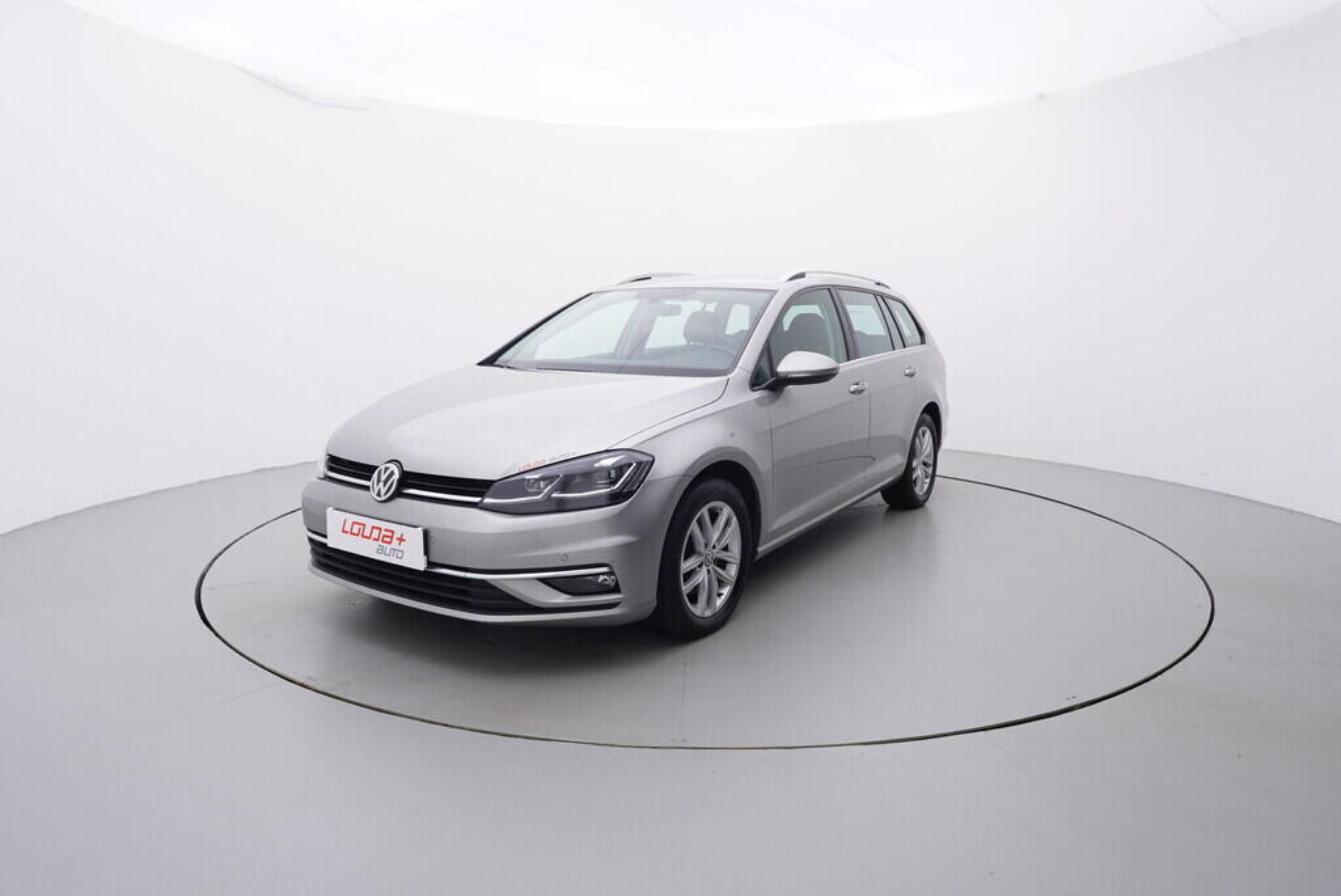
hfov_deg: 77.3
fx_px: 839
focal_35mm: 22
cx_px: 670
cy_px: 448
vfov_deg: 56.2
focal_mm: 15
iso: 200
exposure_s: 1/80
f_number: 5
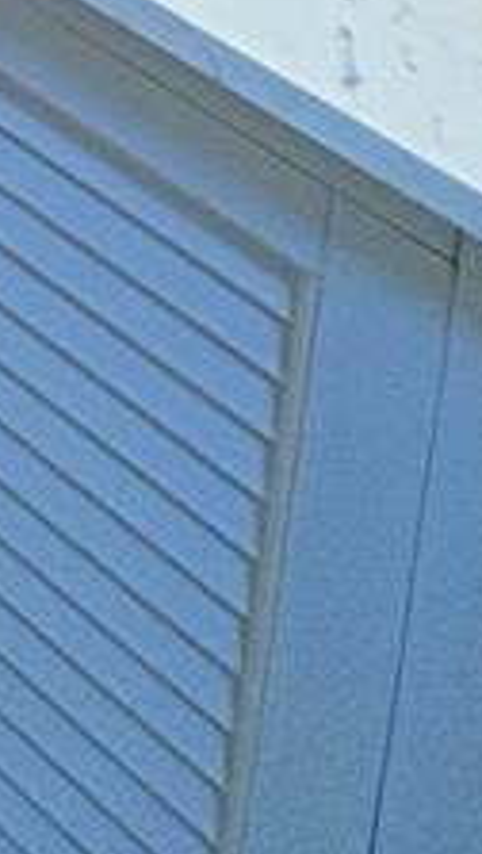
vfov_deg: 14.1
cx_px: -953
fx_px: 1857
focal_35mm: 82
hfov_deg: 10.5
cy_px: -1317
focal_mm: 2.22
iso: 125
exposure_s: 1/126
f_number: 2.2
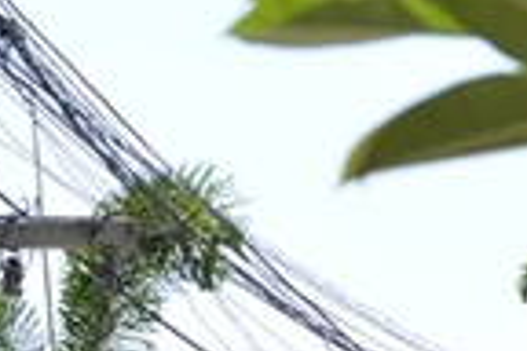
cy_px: 536
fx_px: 5037
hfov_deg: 5.9
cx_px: -307
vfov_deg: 4.0
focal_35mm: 344
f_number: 9
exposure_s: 1/800
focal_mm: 55
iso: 400
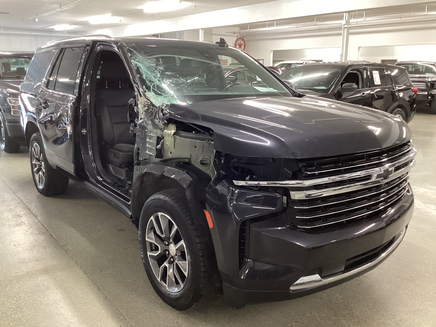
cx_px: 218
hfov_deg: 58.4
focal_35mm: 31
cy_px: 164
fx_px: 390
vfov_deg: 45.4
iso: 320
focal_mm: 3.3
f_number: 2.4
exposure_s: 1/33
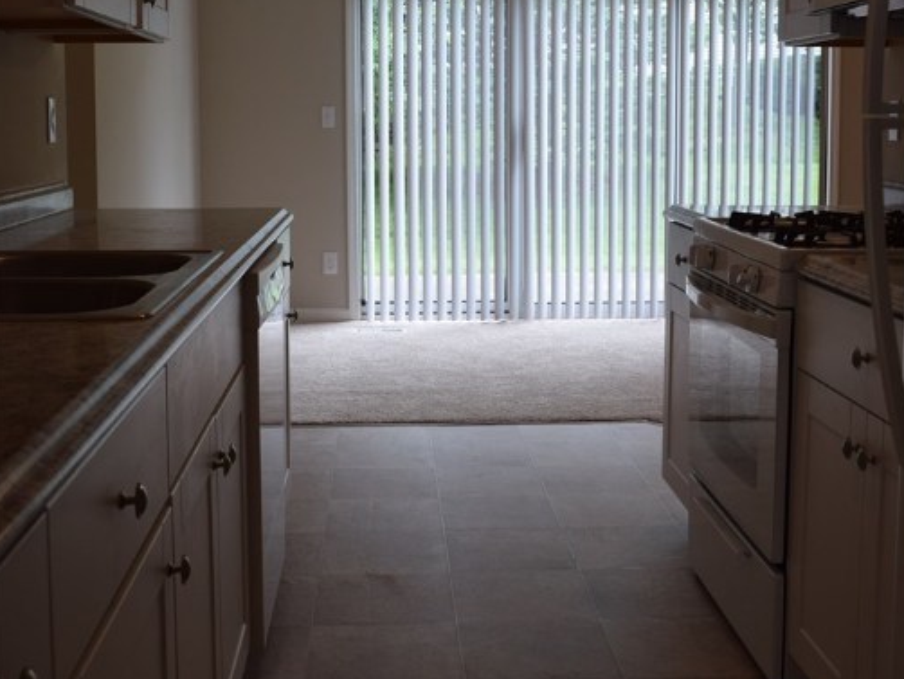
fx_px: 1326
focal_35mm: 51
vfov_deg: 28.6
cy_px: 238
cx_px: 452
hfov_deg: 37.7
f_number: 5.6
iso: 400
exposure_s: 1/125
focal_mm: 23
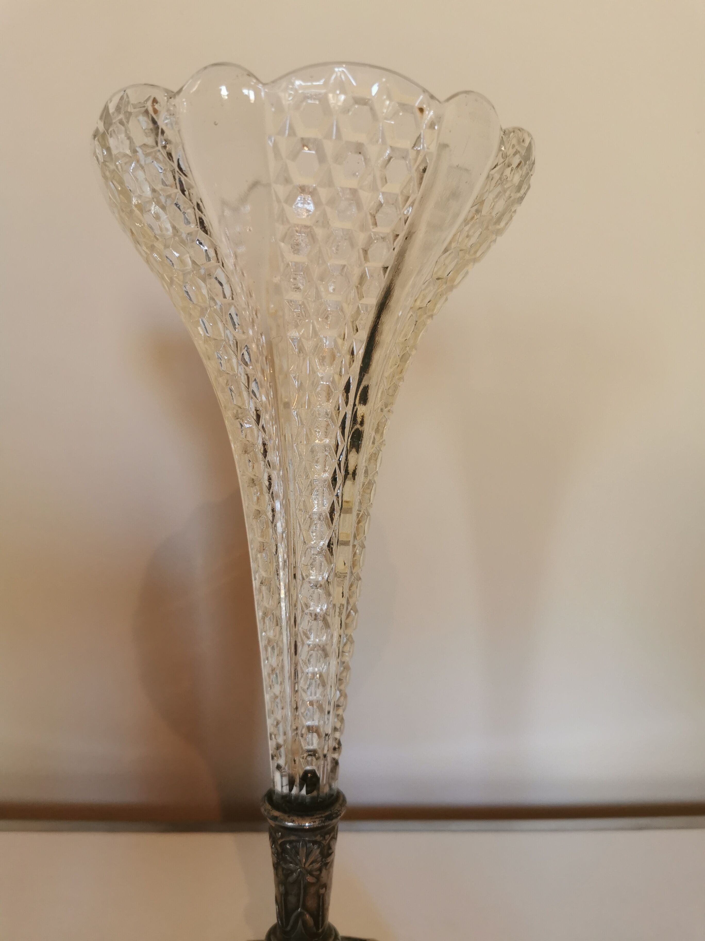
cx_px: 352
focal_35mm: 27
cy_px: 470
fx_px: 733
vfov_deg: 65.3
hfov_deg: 51.4
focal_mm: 5.56
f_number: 1.6
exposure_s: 1/100
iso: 160
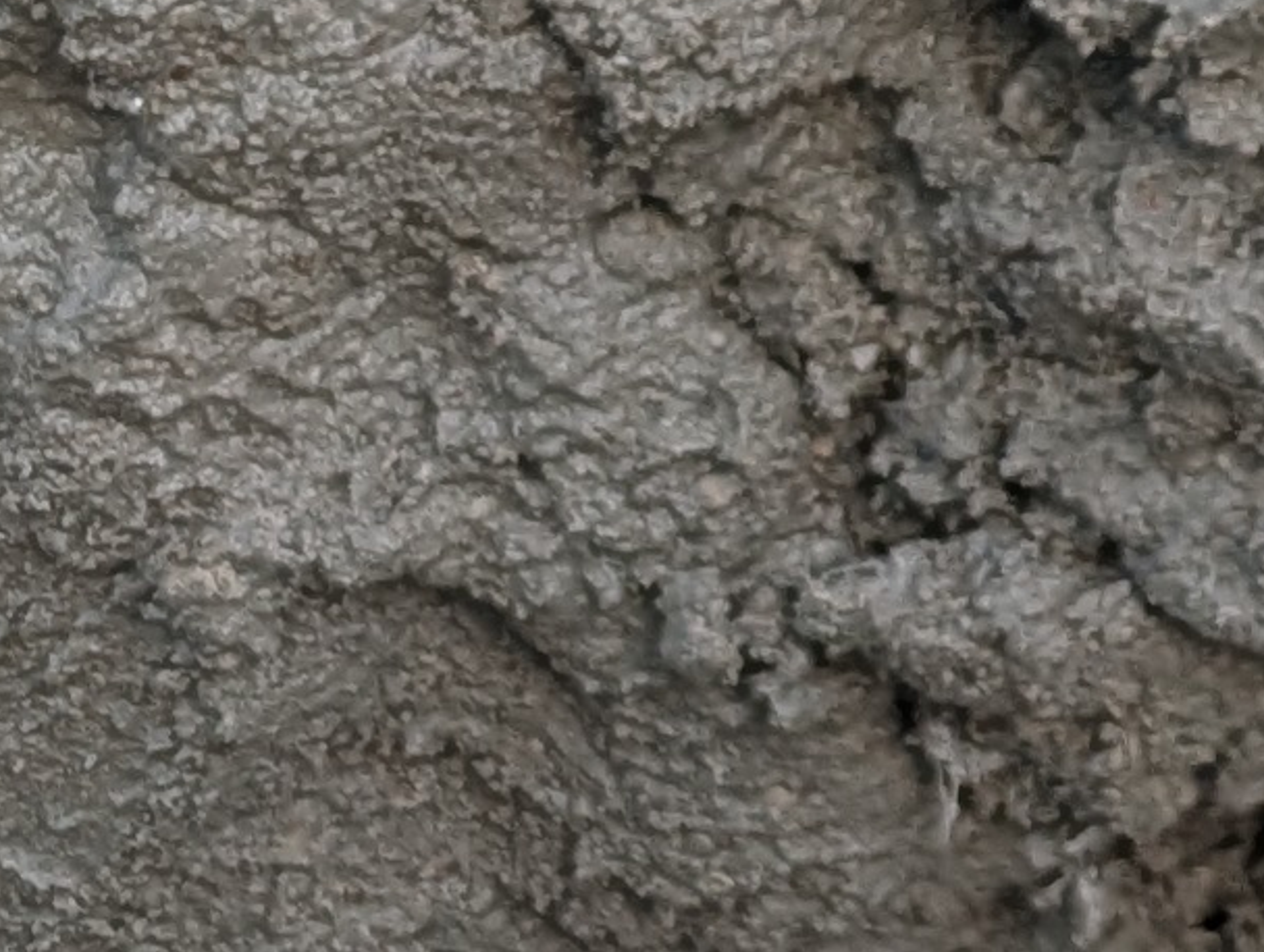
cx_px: 3931
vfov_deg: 8.2
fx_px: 5888
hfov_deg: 9.4
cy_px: -1673
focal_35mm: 161
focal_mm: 6.9
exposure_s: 1/176
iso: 71
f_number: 1.68
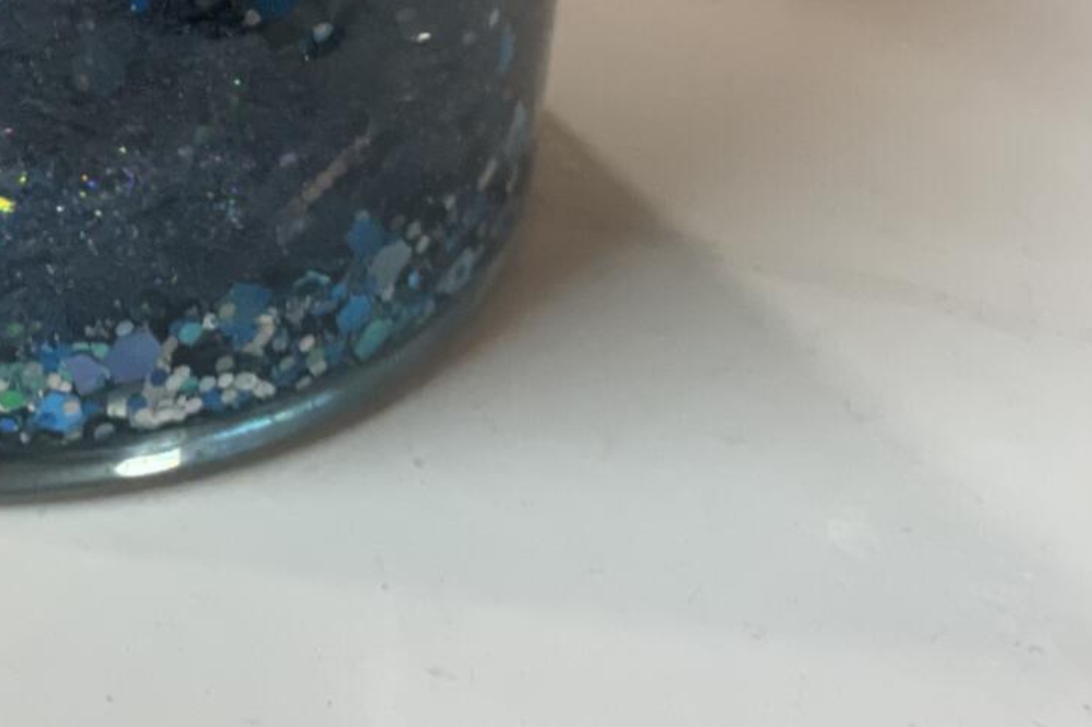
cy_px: -316
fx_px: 4670
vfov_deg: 8.7
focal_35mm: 154
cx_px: -41
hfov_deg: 13.1
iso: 200
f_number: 2
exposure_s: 1/100
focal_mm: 6
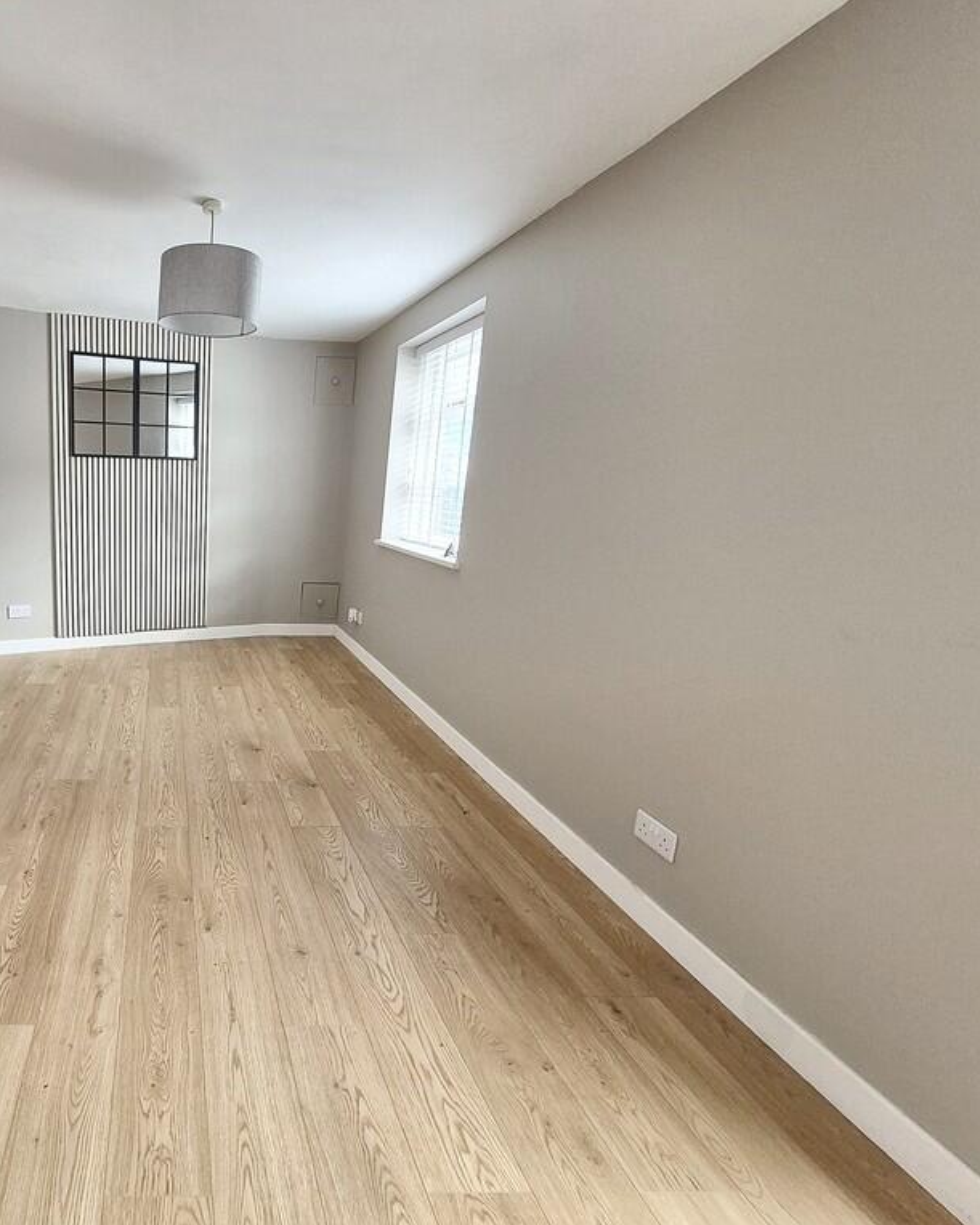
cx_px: 175
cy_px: 612
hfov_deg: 68.4
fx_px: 616
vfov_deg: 89.6
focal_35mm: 17
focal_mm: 1.7
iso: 160
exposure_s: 1/50
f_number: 2.2
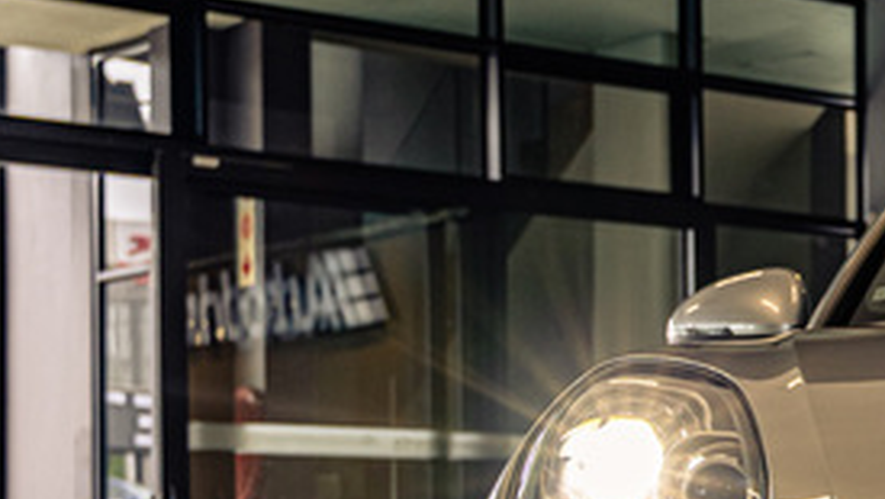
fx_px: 2559
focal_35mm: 109
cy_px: 538
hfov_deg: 17.3
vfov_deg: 11.0
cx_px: 1398
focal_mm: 28
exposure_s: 1/200
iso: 200
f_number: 3.5
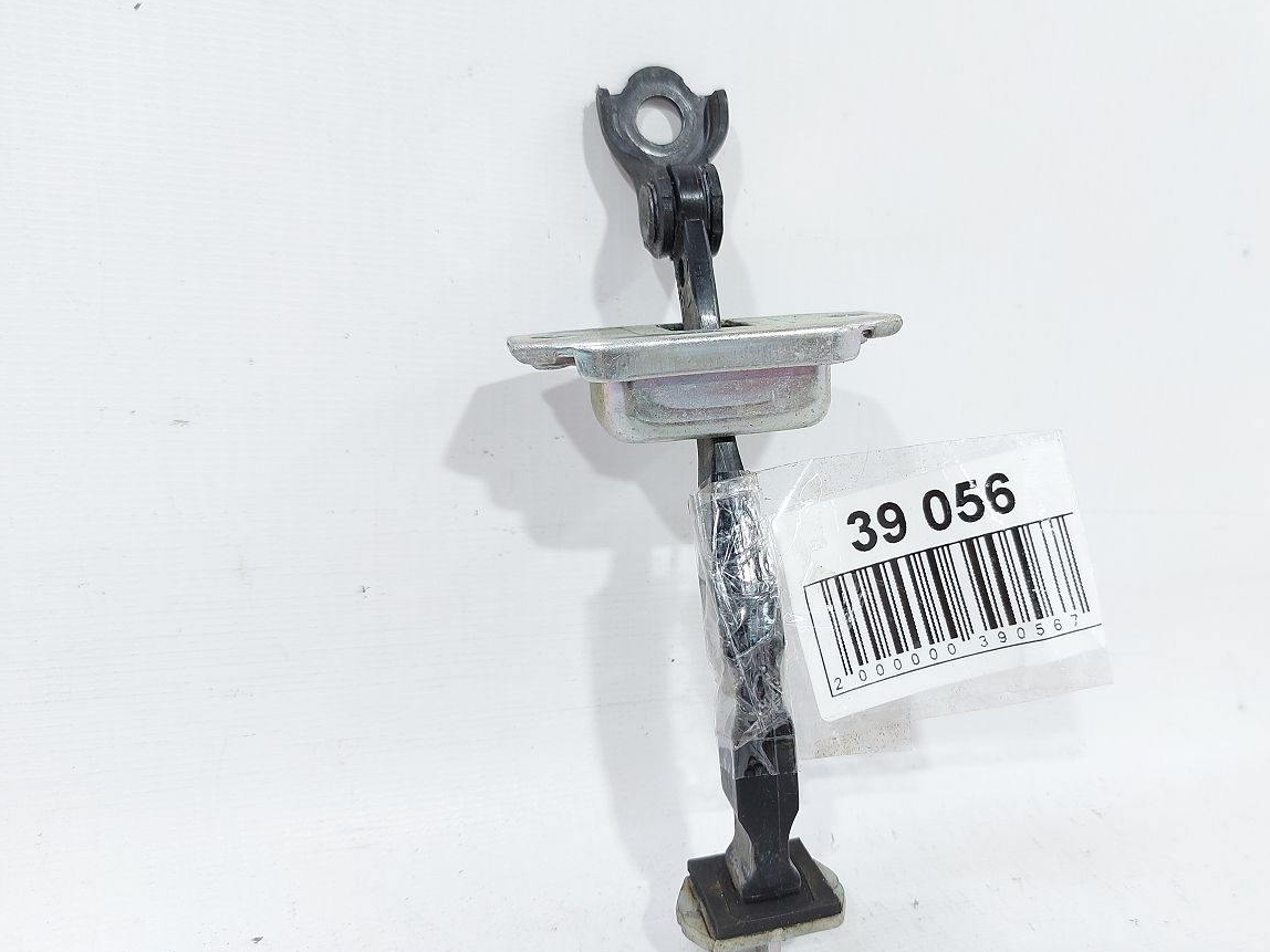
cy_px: 534
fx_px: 1064
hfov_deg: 61.1
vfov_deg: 48.1
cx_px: 766
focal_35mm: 29
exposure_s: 1/50
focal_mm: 5.23
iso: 80
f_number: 1.8
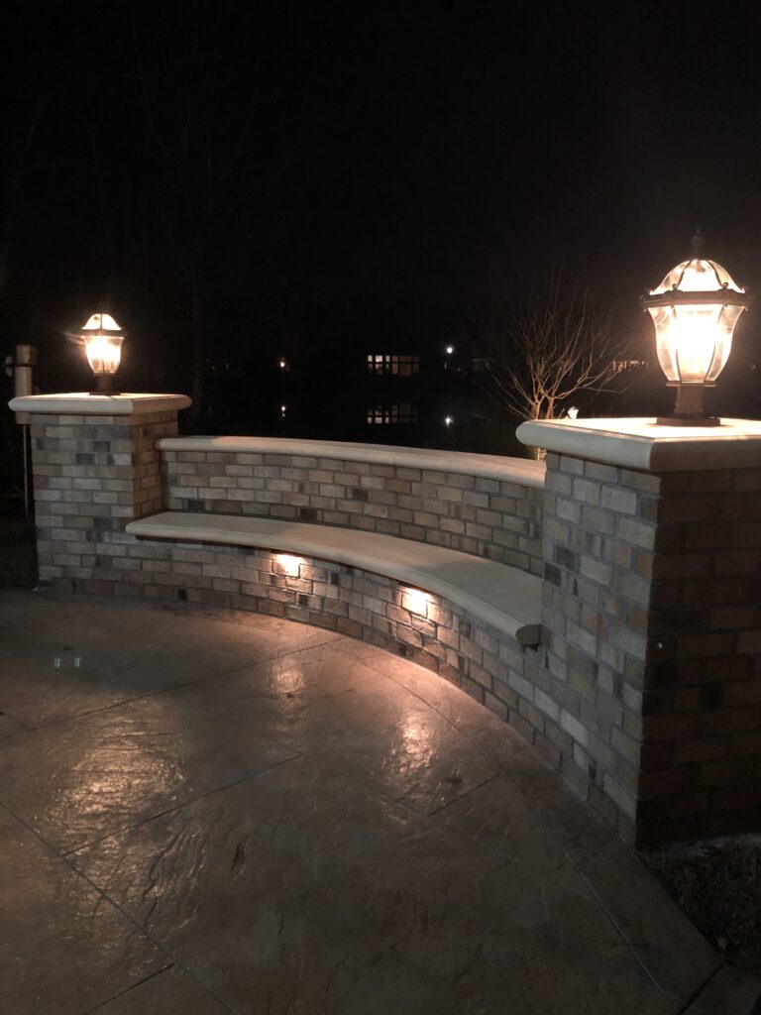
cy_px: 508
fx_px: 821
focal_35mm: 28
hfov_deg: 49.7
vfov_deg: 63.4
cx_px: 380
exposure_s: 1/5
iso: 100
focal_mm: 3.99
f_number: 1.8
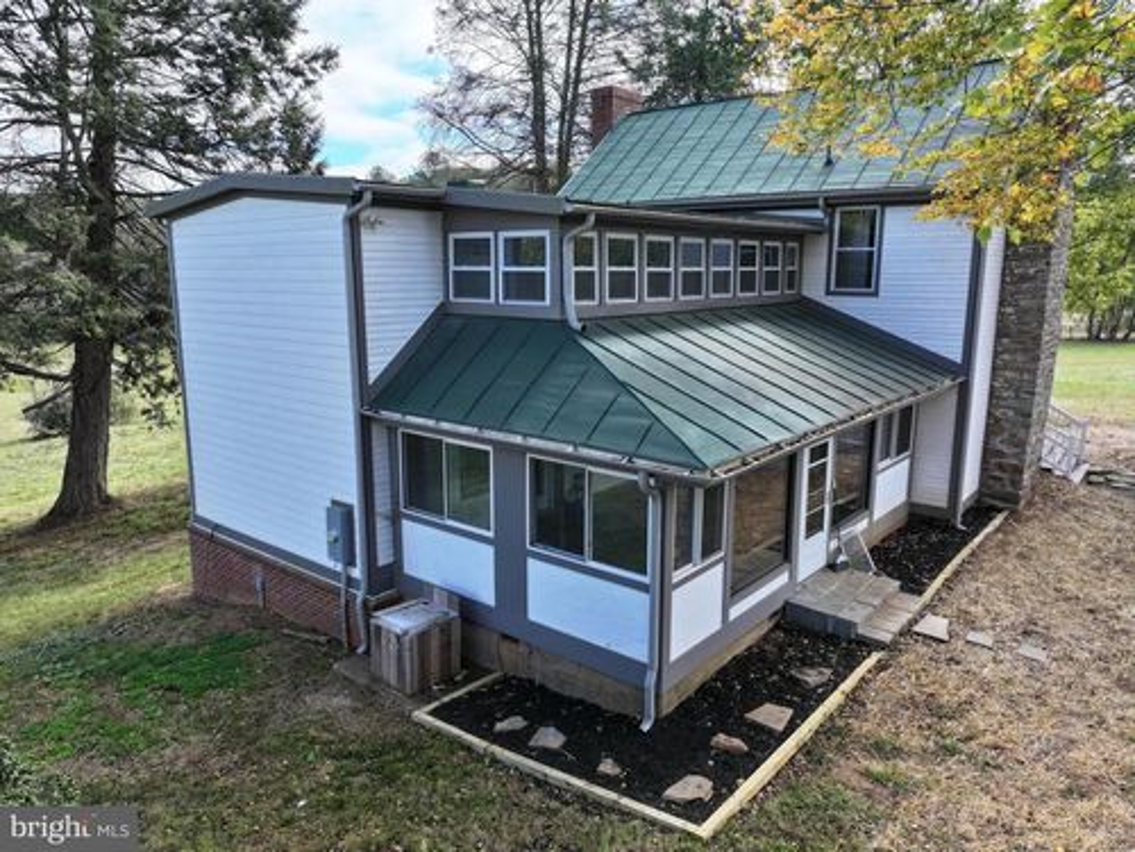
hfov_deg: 71.6
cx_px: 568
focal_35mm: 24
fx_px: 787
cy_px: 426
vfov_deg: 56.8
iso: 100
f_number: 4.5
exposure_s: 1/160
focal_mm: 12.29
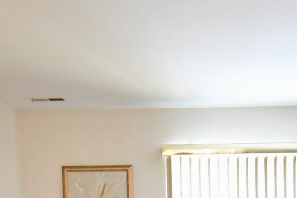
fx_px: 536
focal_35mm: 65
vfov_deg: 18.8
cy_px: 282
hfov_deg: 30.5
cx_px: 217
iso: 2000
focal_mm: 10
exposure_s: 1/8
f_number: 6.3
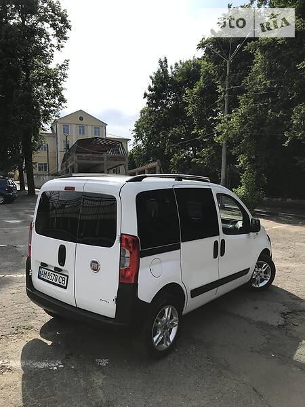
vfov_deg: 63.4
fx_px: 329
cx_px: 152
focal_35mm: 28
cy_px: 204
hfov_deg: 49.7
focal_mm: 4
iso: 20
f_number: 1.8
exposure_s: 1/2994
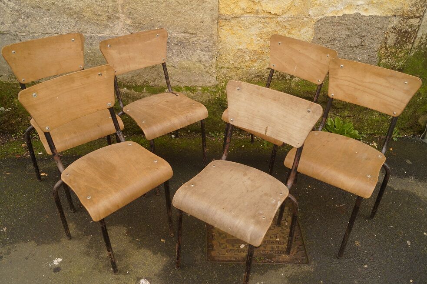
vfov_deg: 43.5
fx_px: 355
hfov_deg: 62.0
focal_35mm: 30
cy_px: 142
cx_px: 214
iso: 125
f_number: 5.6
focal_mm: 20
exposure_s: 1/60
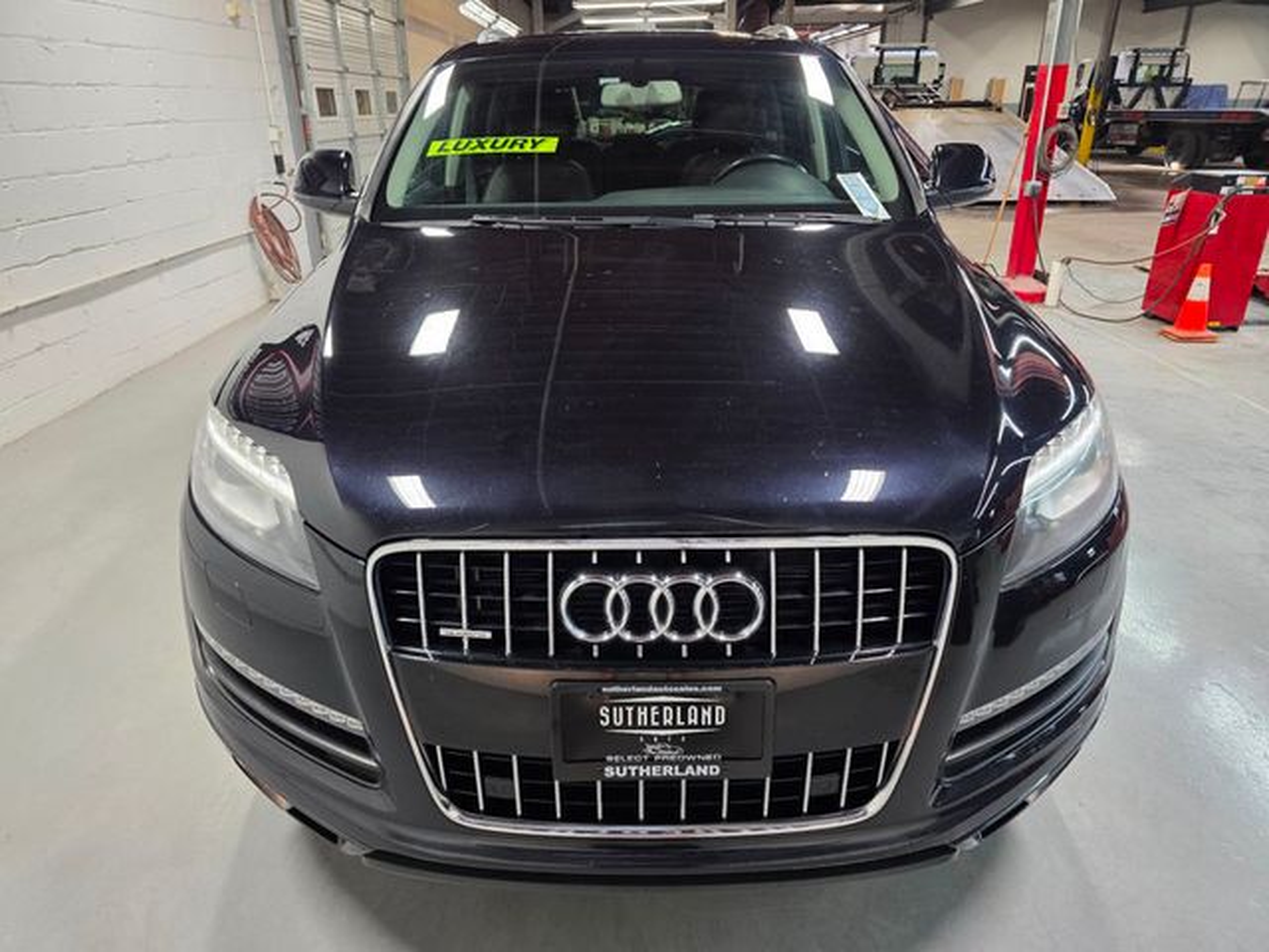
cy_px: 476
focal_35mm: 23
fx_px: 843
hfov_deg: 73.9
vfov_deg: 58.9
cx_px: 634
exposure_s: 1/120
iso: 160
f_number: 1.7
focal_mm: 6.3
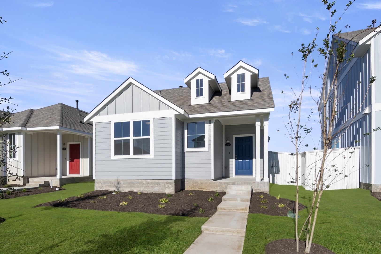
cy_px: 127
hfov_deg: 53.2
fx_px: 381
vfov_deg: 36.8
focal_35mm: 36
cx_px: 190
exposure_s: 1/800
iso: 400
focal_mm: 24
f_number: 8
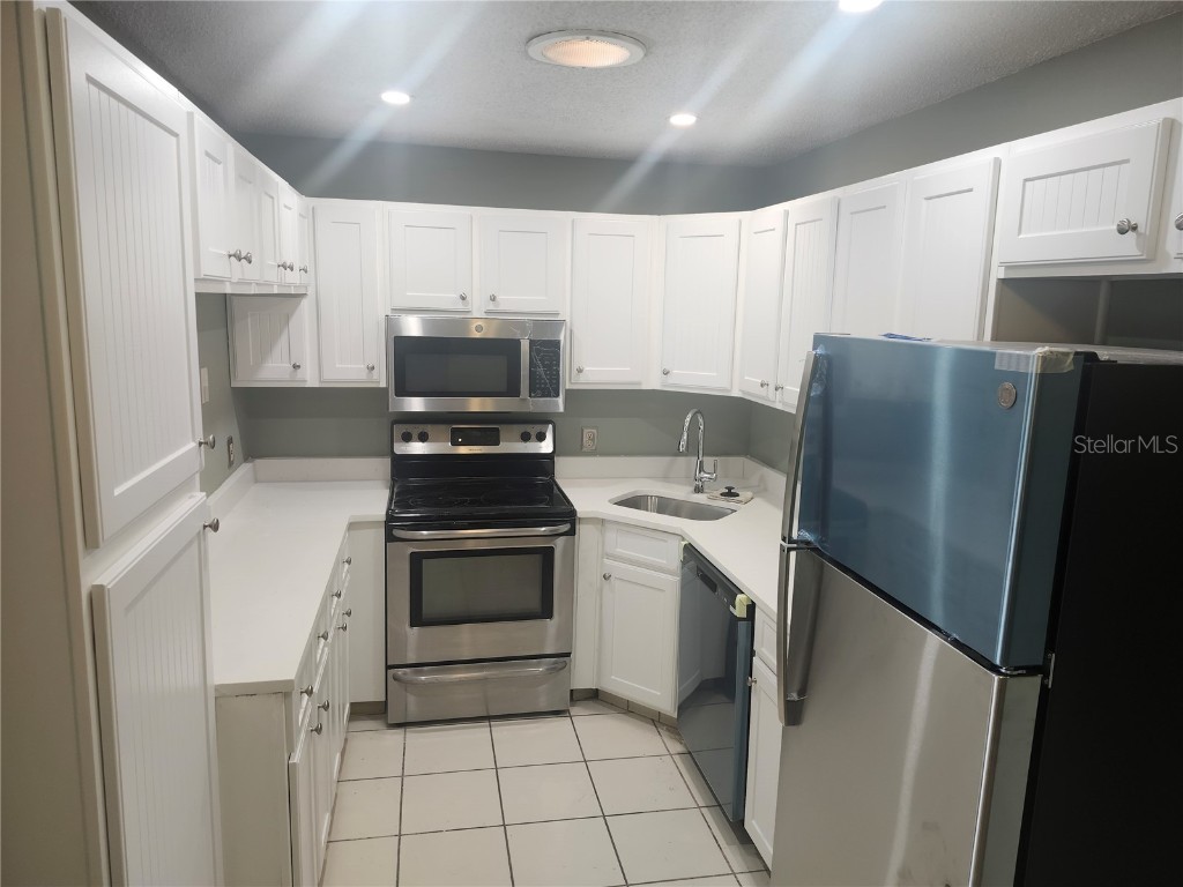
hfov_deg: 73.9
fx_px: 786
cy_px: 444
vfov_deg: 58.9
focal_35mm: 23
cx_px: 592
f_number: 1.8
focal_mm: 5.54
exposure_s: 1/120
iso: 125
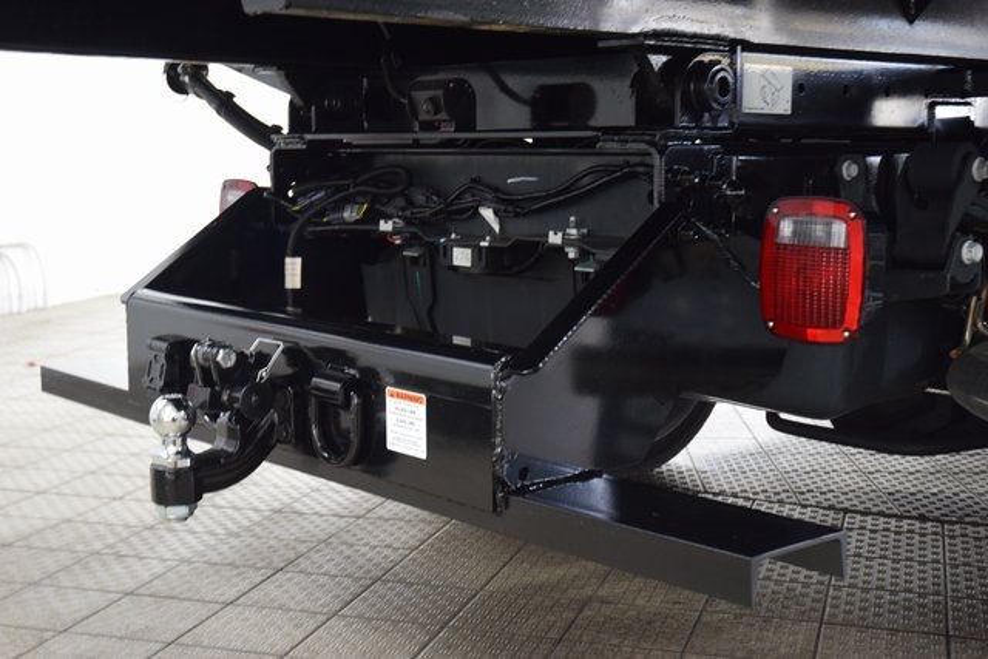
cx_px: 494
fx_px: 1400
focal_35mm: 51
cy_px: 330
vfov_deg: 26.5
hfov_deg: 38.9
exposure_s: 1/20
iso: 1600
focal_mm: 34
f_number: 4
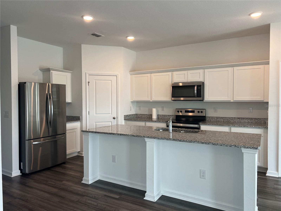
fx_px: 211
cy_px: 106
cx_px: 140
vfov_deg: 53.1
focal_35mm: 26
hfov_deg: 67.3
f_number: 1.5
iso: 64
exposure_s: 1/120
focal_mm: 5.7
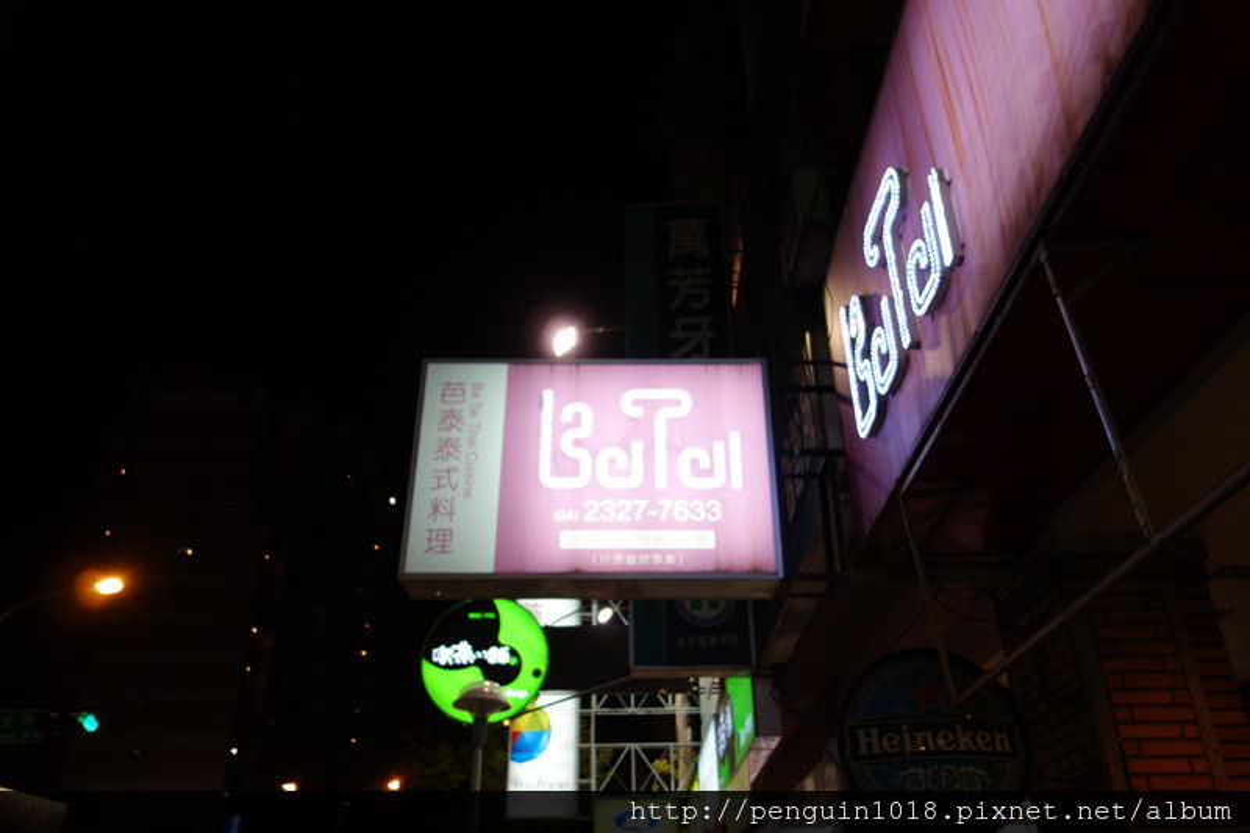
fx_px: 972
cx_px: 625
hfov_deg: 65.5
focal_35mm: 28
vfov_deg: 46.4
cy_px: 416
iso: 320
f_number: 1.8
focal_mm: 10.4
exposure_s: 1/125
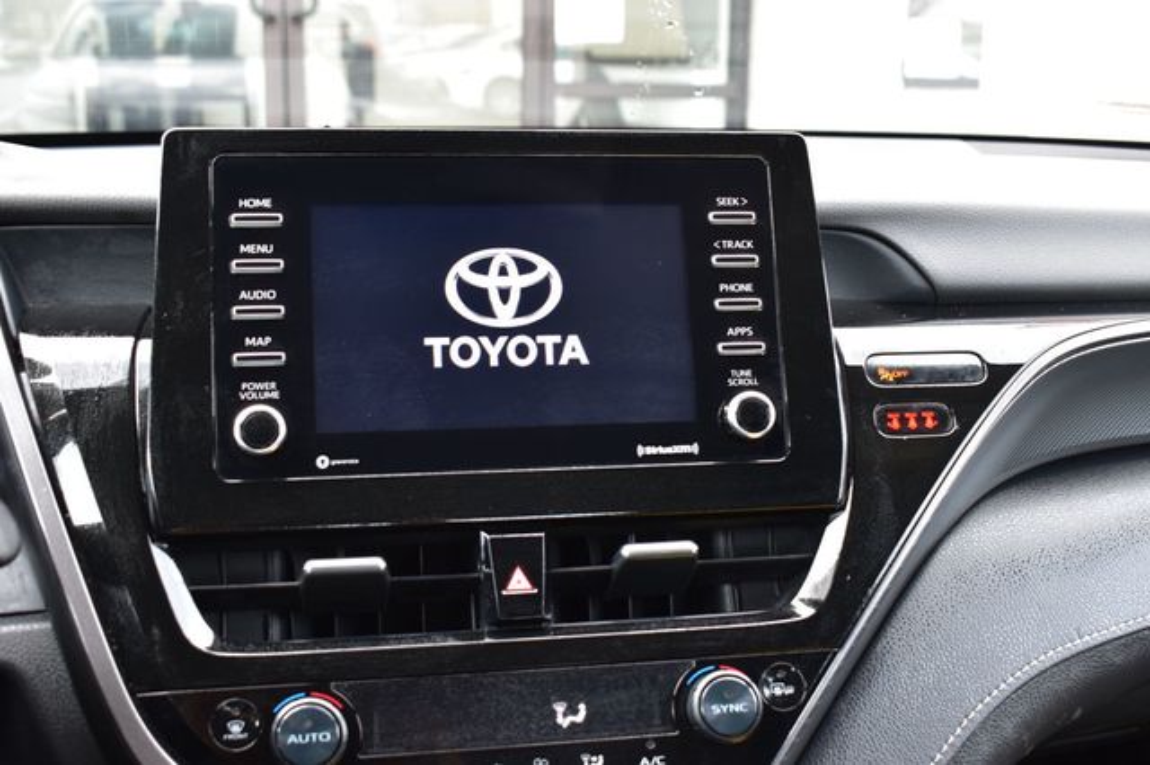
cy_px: 382
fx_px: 1341
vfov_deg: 31.9
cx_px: 575
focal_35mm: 42
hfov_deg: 46.4
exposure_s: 1/25
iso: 400
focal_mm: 28
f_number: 7.1
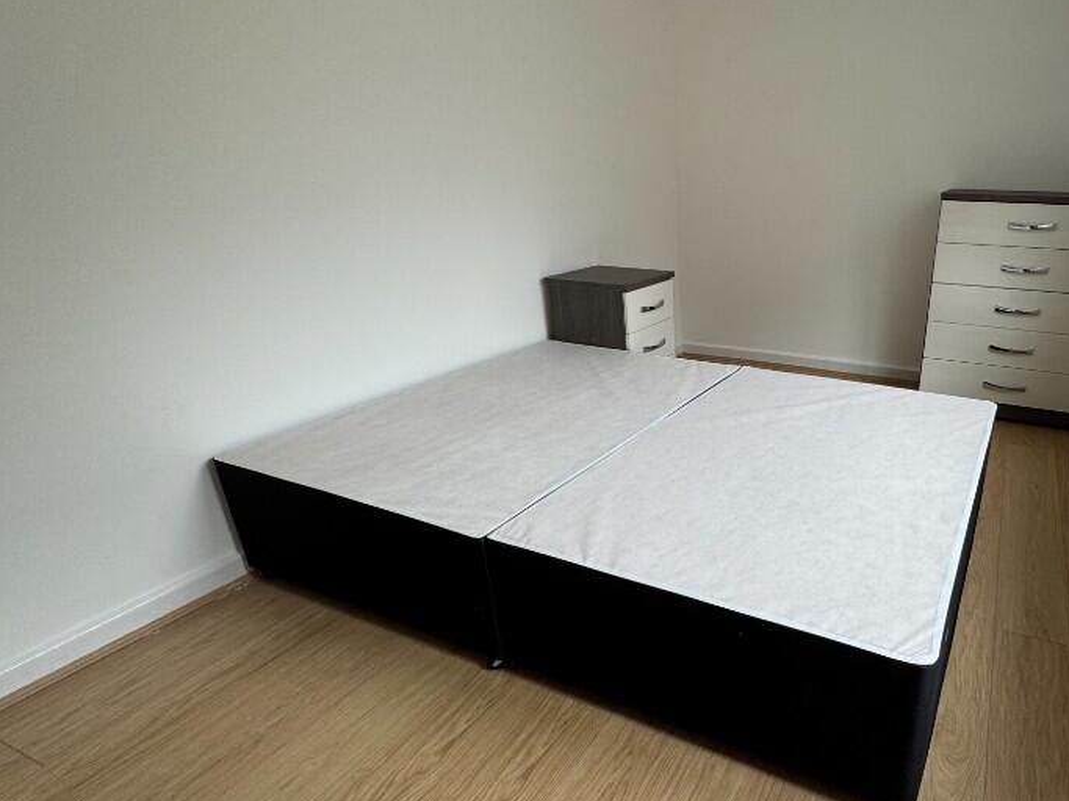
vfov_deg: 63.3
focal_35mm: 21
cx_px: 750
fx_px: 648
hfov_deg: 75.4
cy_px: 432
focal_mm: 2.22
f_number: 2.2
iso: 64
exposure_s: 1/99
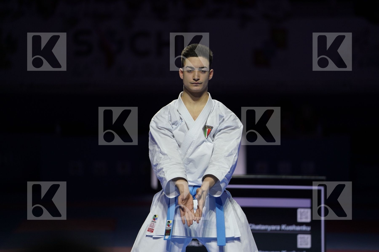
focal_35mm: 200
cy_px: 126
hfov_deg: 10.3
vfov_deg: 6.9
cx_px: 190
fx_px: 2105
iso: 500
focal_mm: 200
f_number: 2.8
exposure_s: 1/500
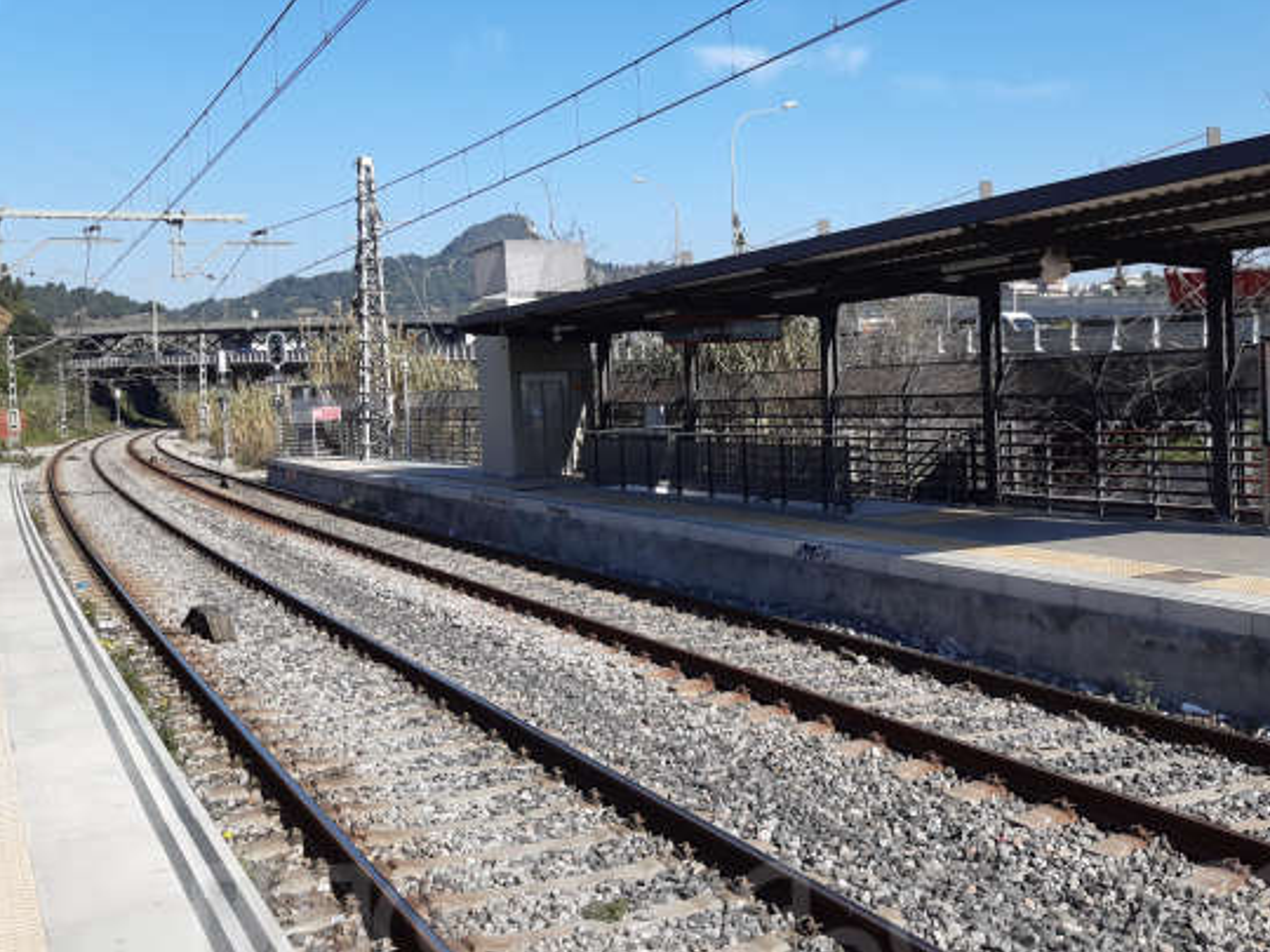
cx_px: 750
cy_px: 428
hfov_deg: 49.9
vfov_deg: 38.6
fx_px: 1357
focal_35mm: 37
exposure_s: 1/1616
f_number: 1.7
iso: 40
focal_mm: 3.92
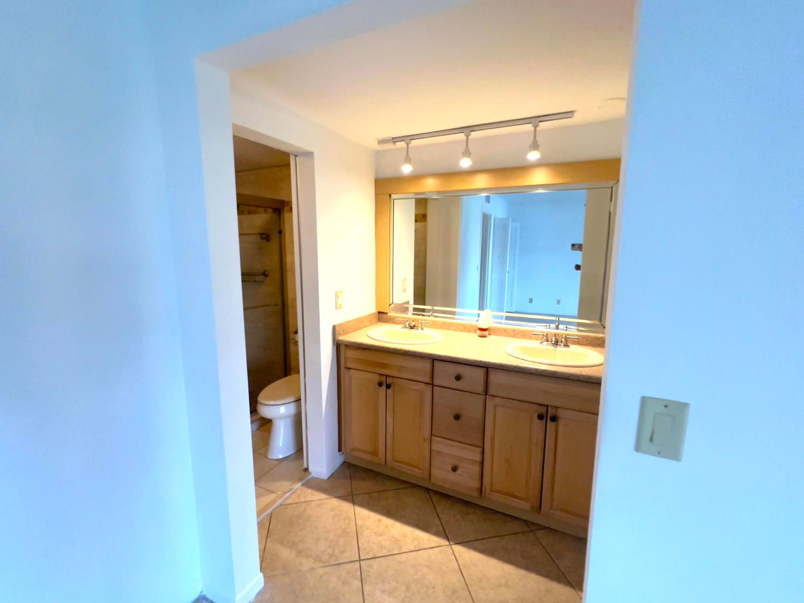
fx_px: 302
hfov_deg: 106.2
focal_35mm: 13
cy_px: 302
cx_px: 402
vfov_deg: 89.9
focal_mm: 1.57
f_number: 1.8
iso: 200
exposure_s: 1/120
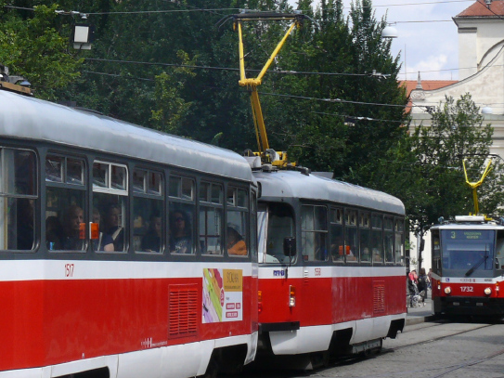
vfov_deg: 10.1
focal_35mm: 146
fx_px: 2125
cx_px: -35
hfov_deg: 13.3
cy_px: 74
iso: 100
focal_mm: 12.9
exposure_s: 1/400
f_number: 5.6
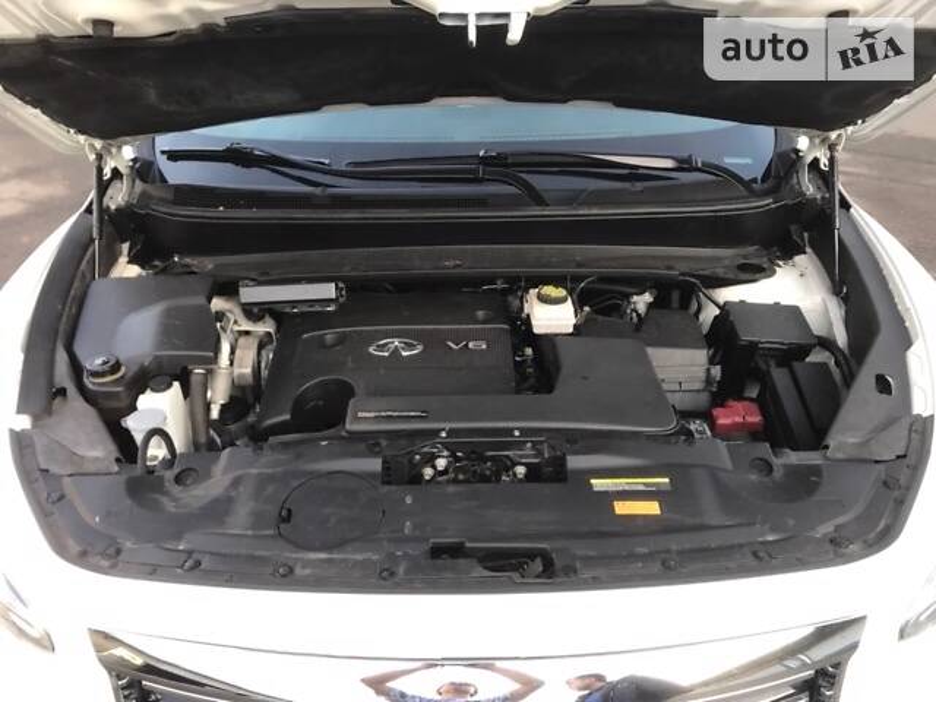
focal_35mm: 28
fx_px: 757
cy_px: 351
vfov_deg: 49.7
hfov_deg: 63.4
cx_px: 468
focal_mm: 4
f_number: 1.8
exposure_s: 1/100
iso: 25
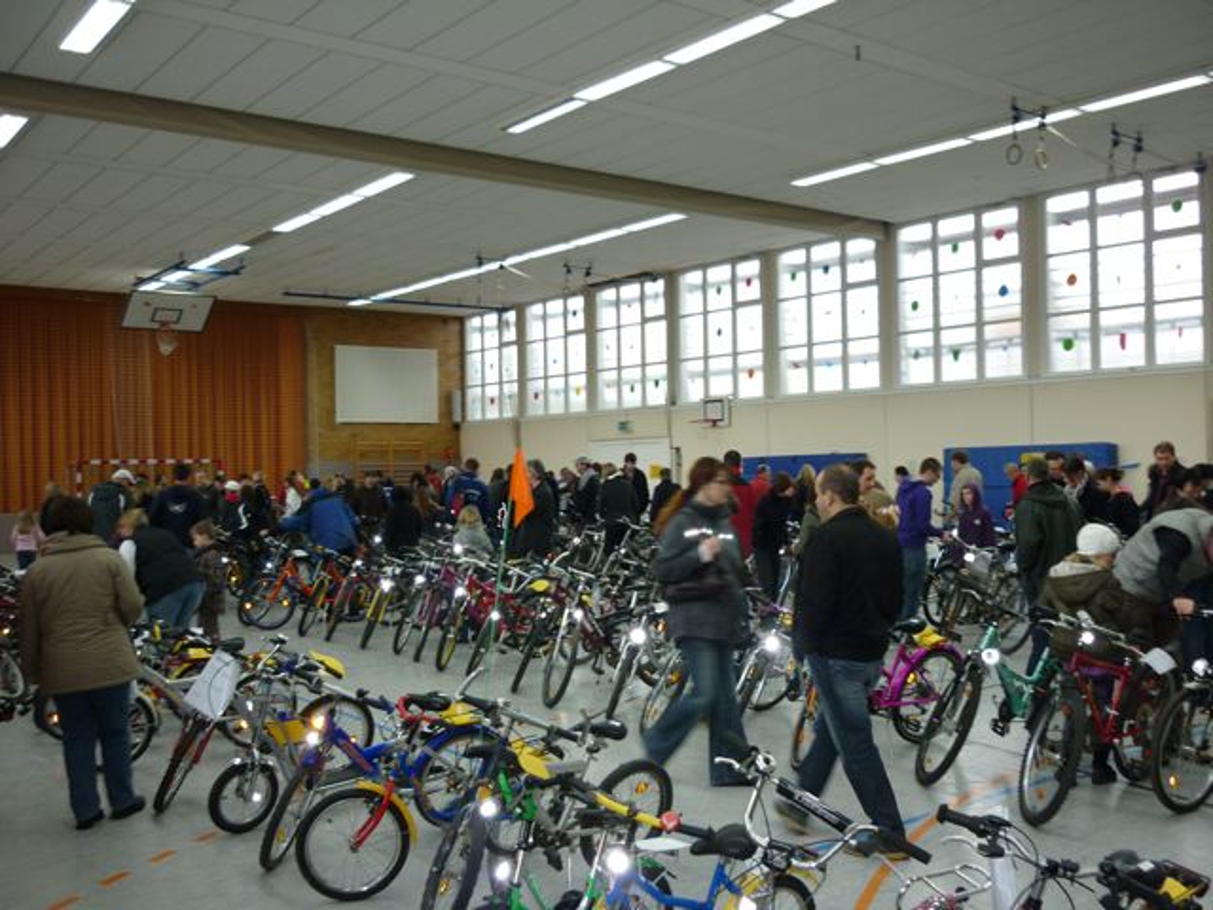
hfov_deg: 55.4
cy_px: 455
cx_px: 606
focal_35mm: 33
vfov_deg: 42.9
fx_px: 1156
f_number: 2.8
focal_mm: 5.5
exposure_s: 1/30
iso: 125
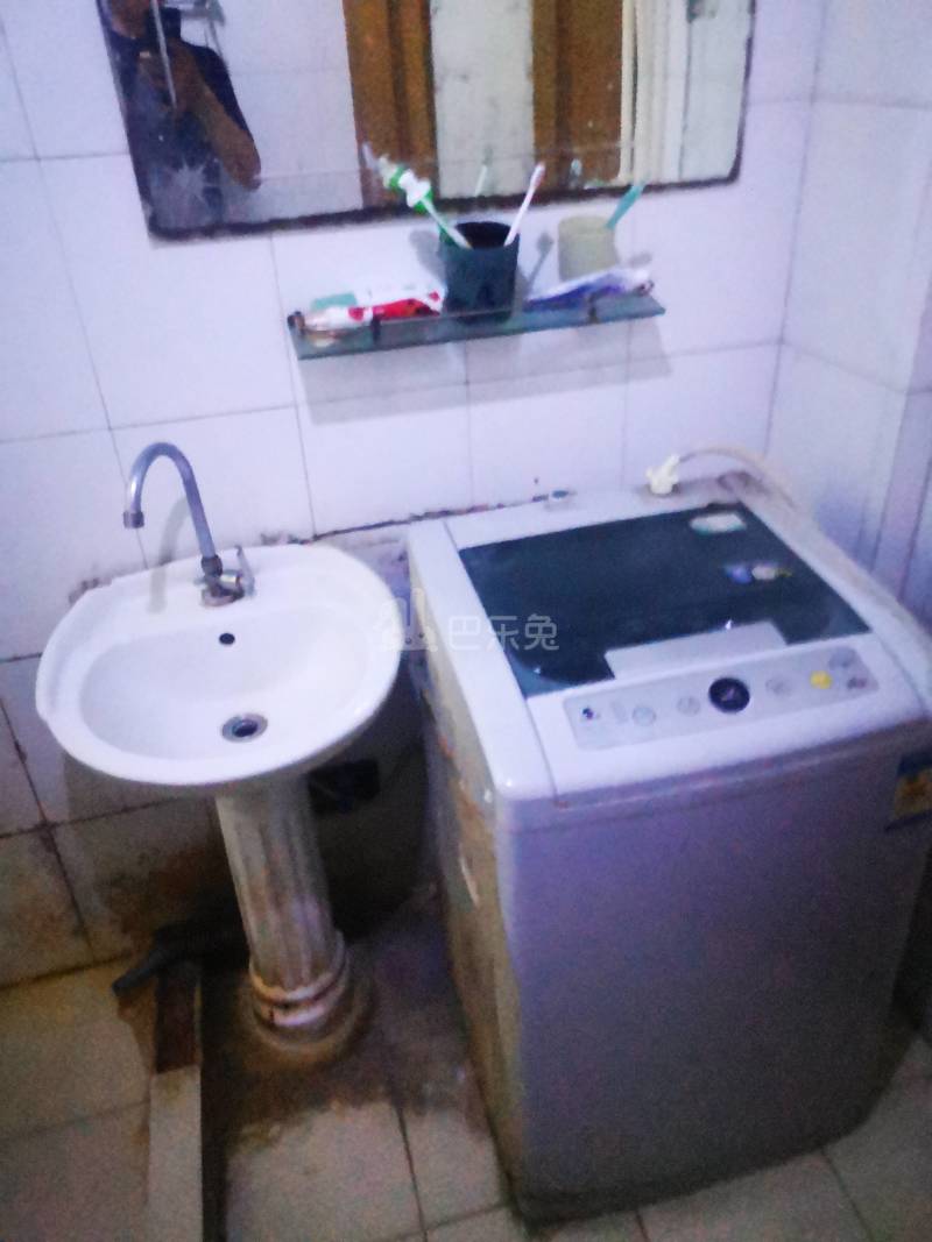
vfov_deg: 65.3
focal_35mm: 27
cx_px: 466
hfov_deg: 51.3
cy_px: 621
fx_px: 969
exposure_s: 1/16.7
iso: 3200
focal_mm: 4.75
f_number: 1.8
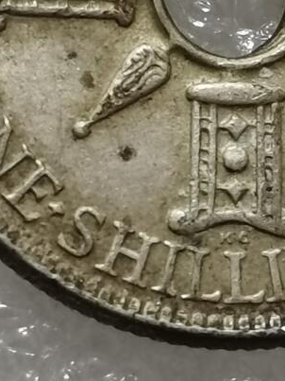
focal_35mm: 304
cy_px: -165
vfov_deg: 6.4
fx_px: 3339
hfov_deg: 4.9
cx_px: 217
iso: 64
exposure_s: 1/100
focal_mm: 5.58
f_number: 1.8
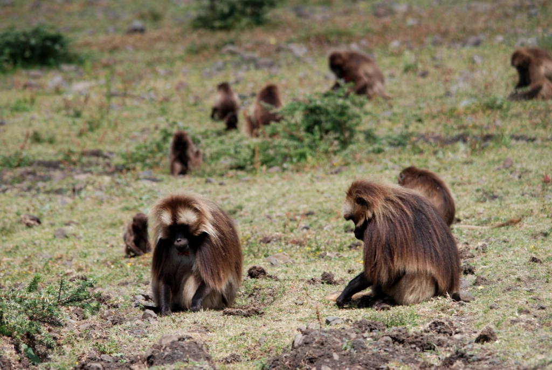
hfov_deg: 4.7
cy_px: 185
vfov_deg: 3.2
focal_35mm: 435
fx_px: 6677
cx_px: 276
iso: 200
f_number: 6
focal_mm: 290
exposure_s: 1/500
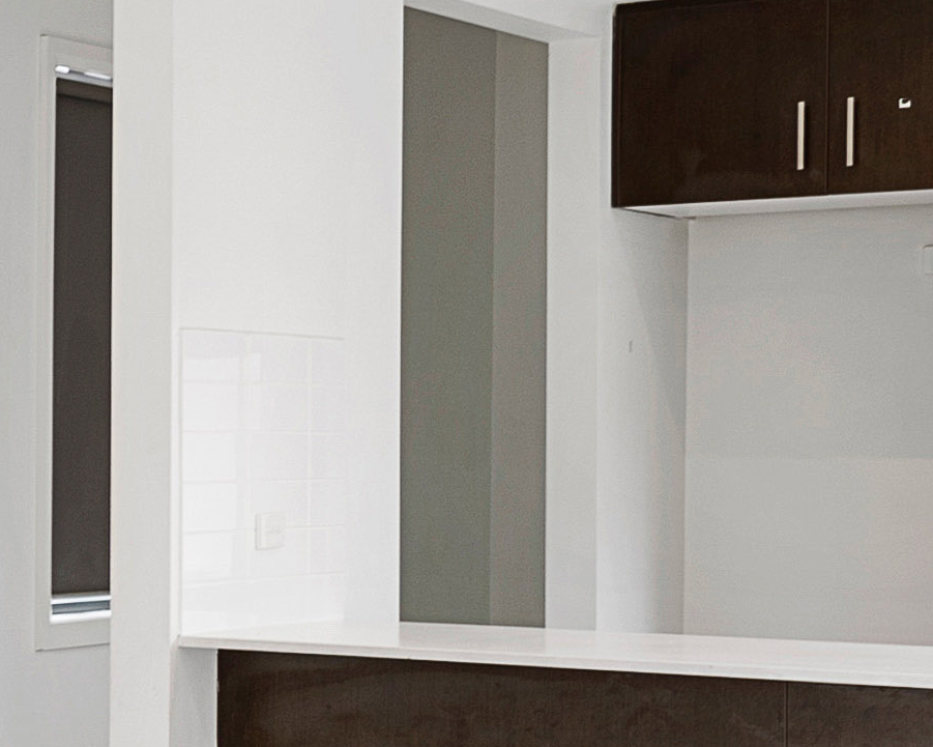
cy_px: 485
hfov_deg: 15.4
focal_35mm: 94
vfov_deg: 16.3
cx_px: -1047
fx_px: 2596
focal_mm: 15
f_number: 9
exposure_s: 1/8
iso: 100
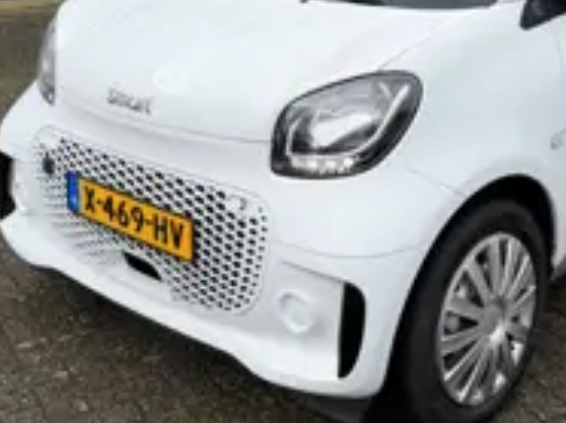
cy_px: -3
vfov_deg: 22.6
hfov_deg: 30.8
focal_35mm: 62
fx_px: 1012
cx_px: 405
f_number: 1.78
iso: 80
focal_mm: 6.76
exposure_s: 1/1770
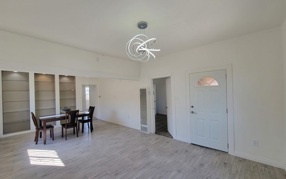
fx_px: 109
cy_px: 91
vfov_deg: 78.7
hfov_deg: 105.3
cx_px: 143
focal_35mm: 14
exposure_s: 1/60
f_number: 2.2
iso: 50
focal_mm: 2.2
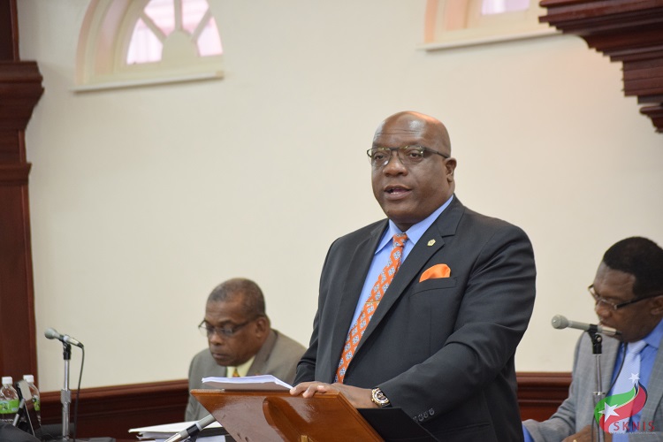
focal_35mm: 158
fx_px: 2900
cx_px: 332
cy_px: 221
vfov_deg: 8.7
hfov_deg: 13.0
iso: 1600
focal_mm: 105
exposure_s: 1/80
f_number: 5.6
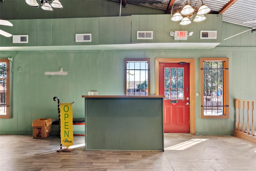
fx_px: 149
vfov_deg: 59.5
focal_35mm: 21
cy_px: 86
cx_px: 128
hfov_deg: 81.2
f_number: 8
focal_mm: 21
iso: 250
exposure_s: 1/2
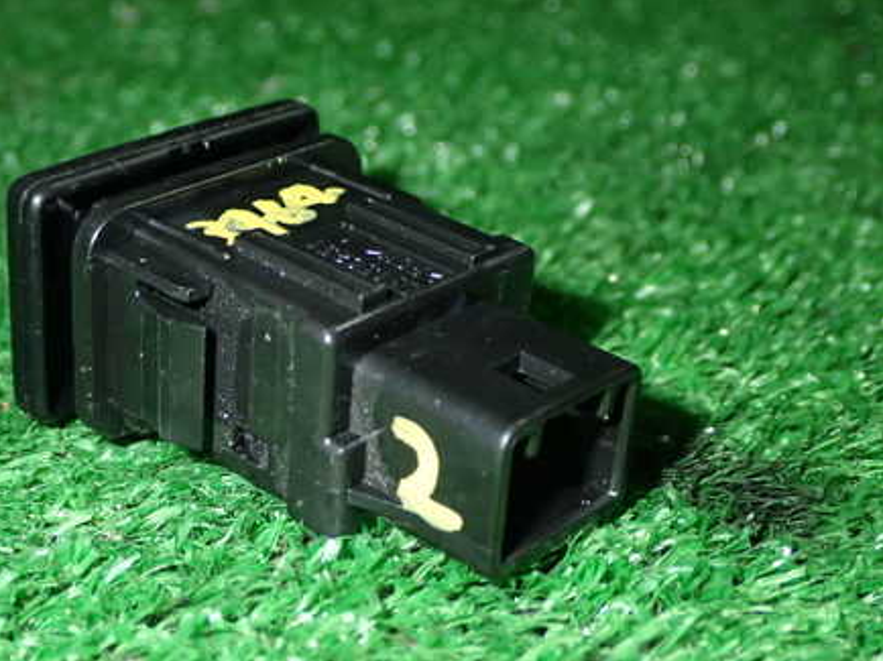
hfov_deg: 29.6
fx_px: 1657
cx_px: 279
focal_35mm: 65
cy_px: 356
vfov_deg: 22.6
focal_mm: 8.4
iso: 400
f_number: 9
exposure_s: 1/50
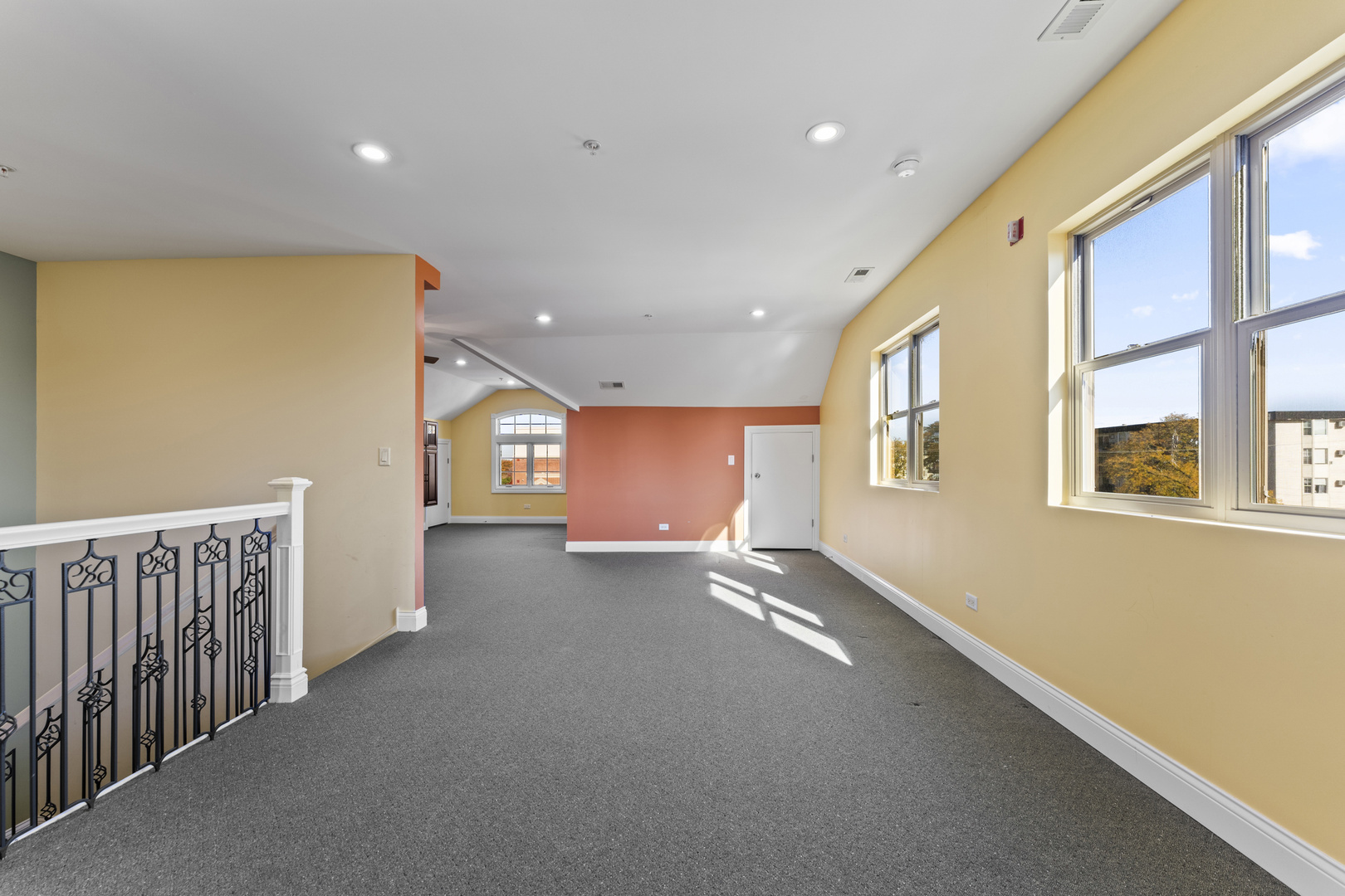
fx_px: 523
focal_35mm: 14
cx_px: 672
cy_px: 448
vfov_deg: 81.2
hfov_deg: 104.3
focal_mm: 14
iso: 640
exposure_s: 1/6
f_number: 7.1
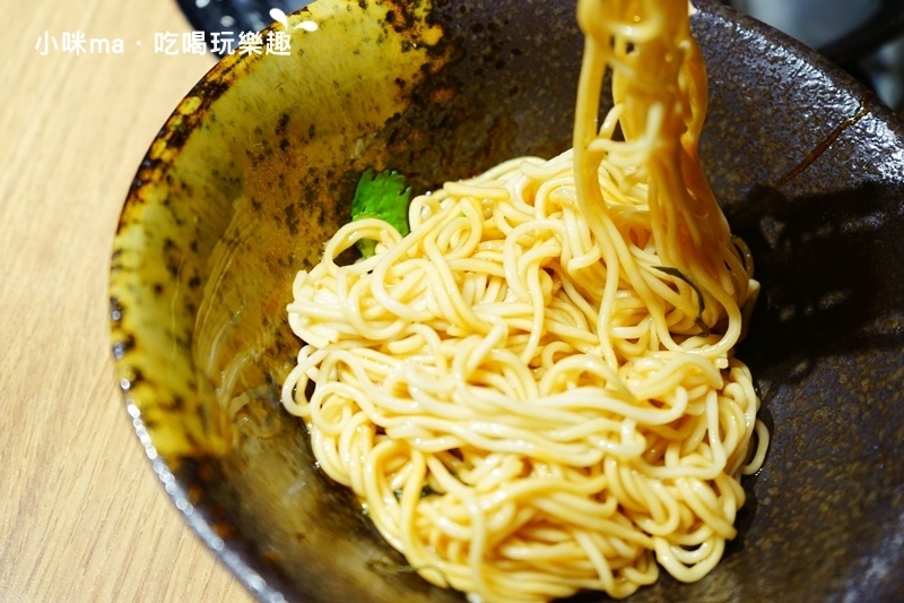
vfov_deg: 29.9
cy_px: 302
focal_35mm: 45
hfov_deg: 43.6
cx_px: 452
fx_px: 1130
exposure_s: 1/60
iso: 640
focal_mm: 45
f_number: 4.5
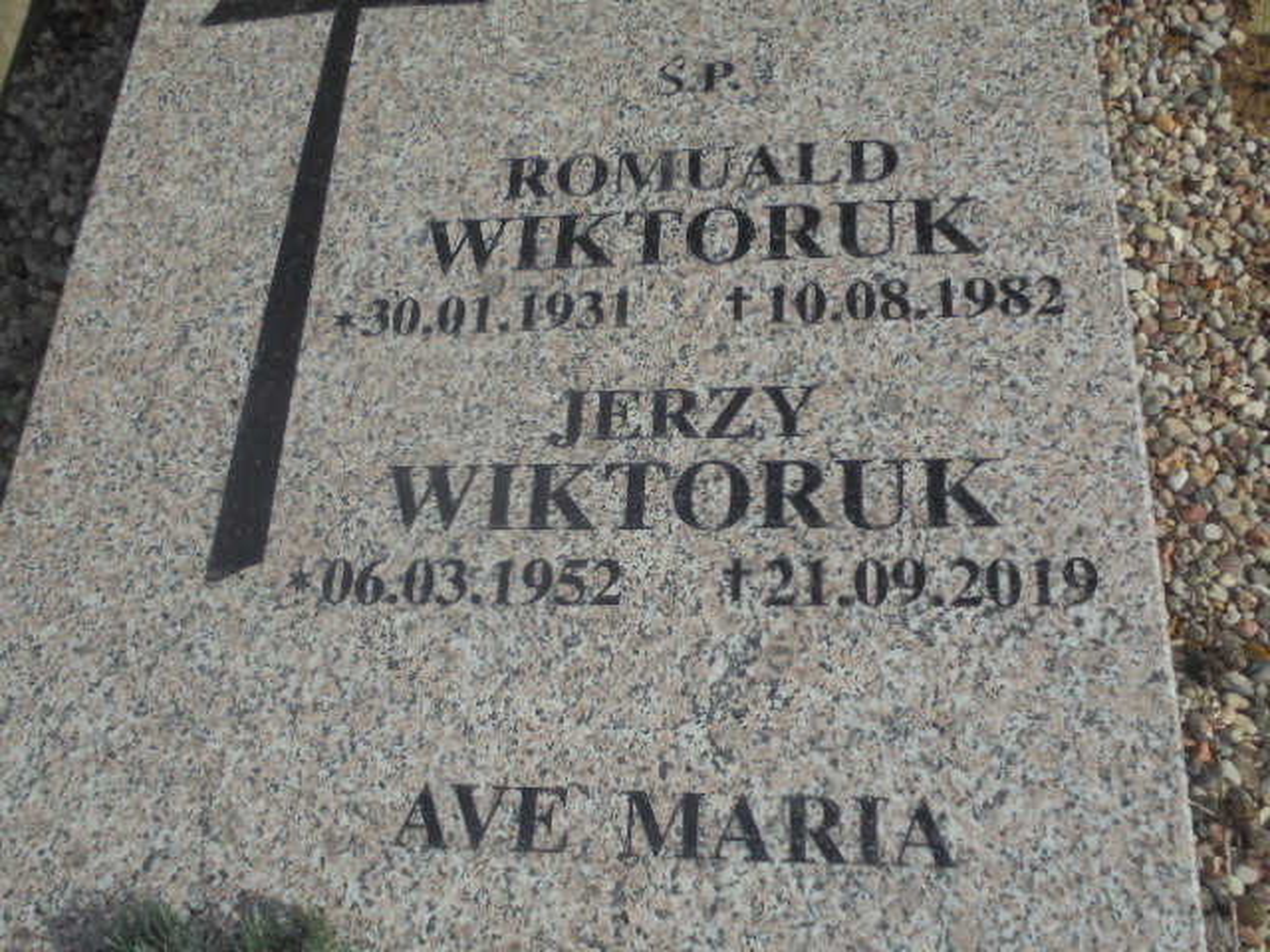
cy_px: 476
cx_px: 635
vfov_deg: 41.8
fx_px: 1247
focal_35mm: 34
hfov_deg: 54.0
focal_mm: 6.1
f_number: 12.5
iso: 100
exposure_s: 1/200
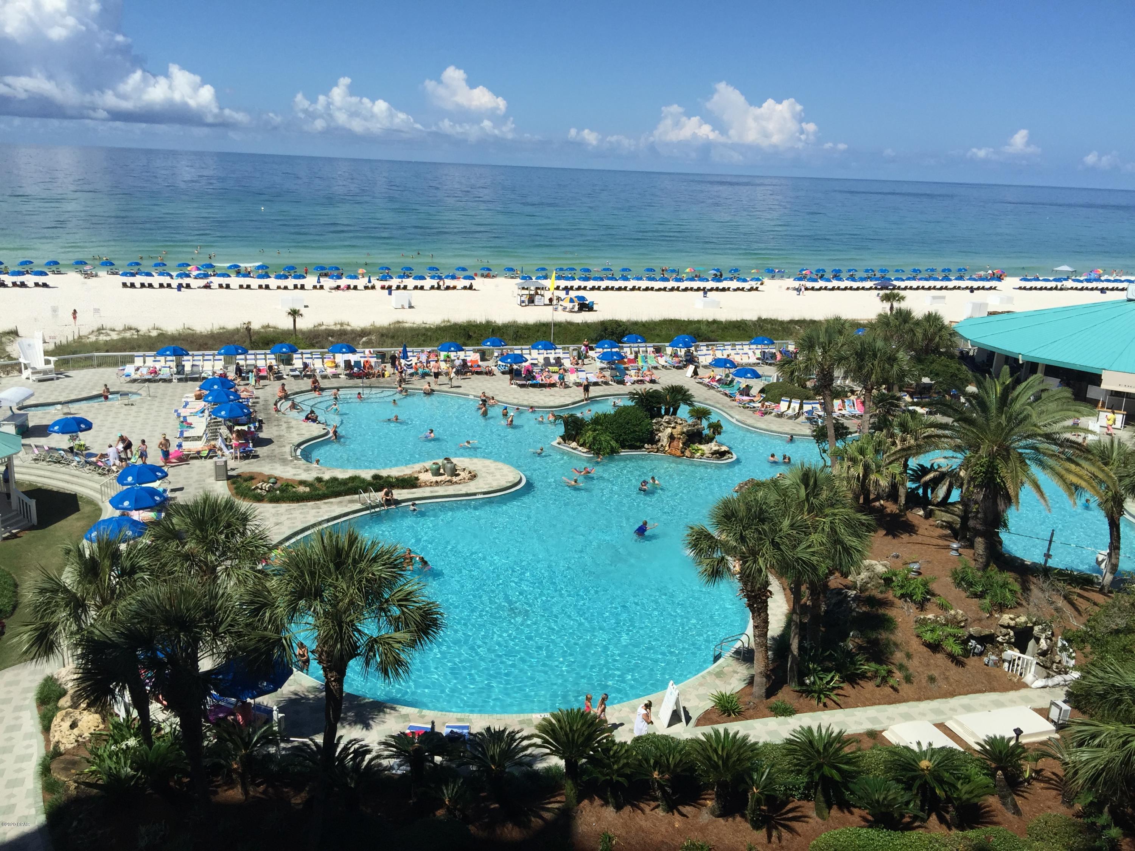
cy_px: 426
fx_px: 951
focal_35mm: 29
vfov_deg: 48.2
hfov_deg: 61.7
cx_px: 568
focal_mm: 4.15
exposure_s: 1/3968
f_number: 2.2
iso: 32
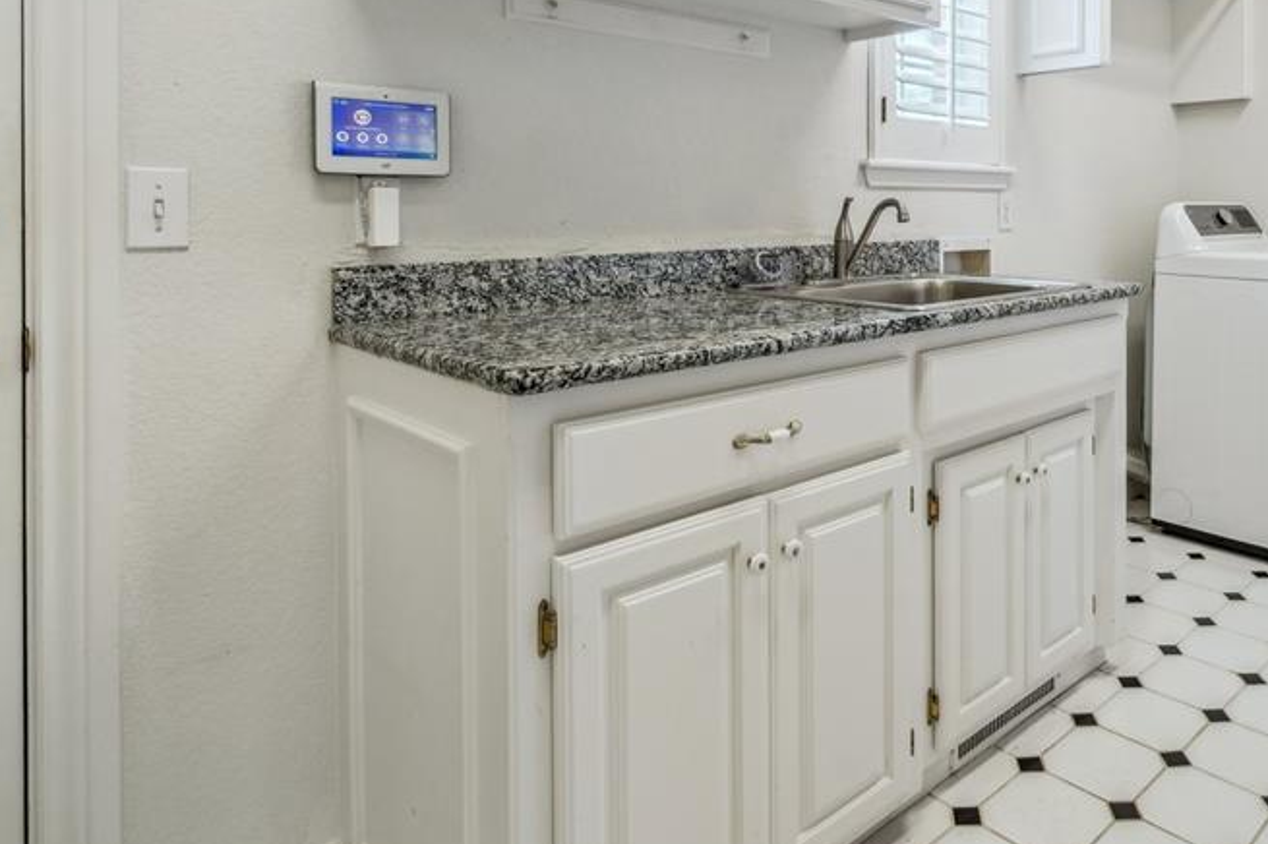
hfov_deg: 68.0
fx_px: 880
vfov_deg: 49.6
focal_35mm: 25
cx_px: 914
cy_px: 232
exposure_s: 1/60
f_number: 7.1
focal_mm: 16
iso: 200
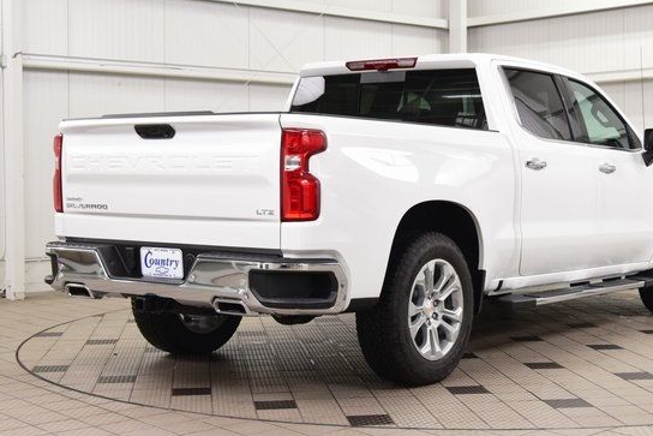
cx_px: 376
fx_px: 1089
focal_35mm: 60
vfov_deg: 22.6
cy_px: 195
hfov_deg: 33.3
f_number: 8
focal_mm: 34
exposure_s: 1/60
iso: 1400
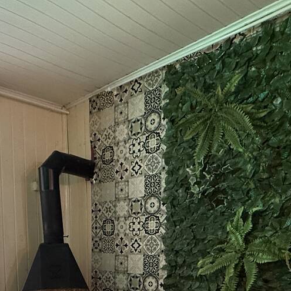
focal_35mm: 36
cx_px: 93
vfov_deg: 41.8
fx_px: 342
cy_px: 270
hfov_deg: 45.3
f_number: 2.2
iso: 500
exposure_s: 1/60
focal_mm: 2.22
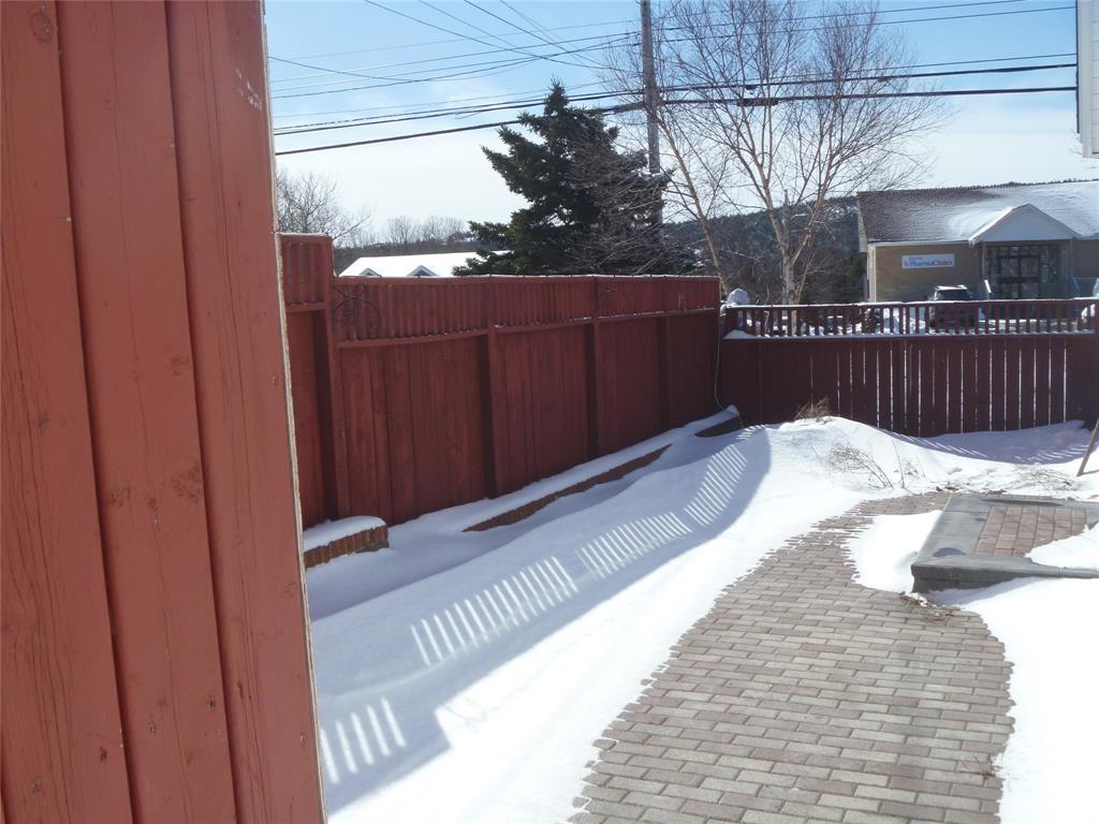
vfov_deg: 40.7
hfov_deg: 52.6
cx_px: 550
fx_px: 1111
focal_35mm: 35
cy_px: 412
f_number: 5.6
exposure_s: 1/400
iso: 80
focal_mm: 6.3
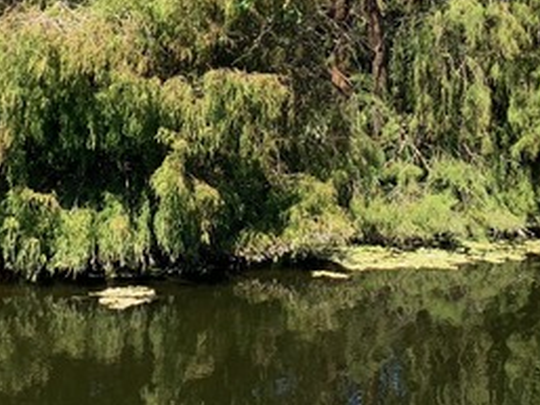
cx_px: 210
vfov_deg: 17.7
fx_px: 1233
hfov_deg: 24.7
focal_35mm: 79
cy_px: -98
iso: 25
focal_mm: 4.25
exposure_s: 1/981
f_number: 1.8
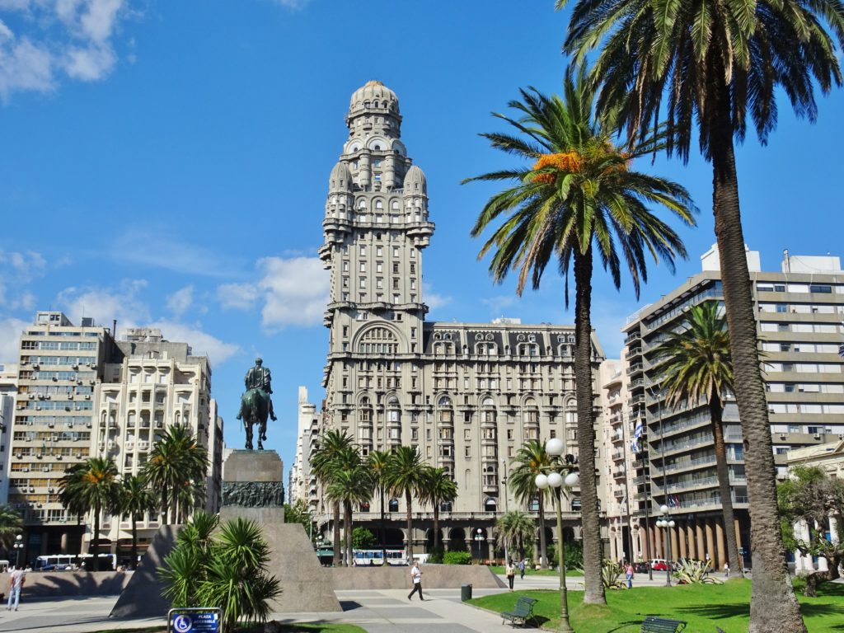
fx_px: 927
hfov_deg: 49.0
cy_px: 316
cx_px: 422
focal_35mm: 38
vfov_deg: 37.7
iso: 80
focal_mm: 6.56
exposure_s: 1/1000
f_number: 4
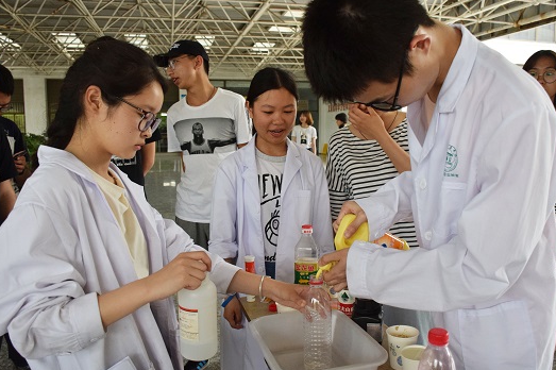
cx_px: 289
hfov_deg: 60.3
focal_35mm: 31
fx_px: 478
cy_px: 195
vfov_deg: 42.3
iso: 800
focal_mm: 18
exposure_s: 1/100
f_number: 4.5
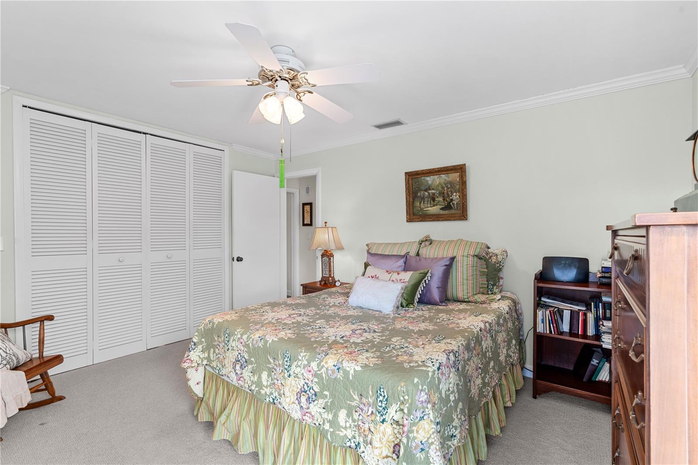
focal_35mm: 16
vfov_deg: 73.7
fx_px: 310
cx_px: 349
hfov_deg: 96.7
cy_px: 232
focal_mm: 16
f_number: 9
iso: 250
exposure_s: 1/1.25
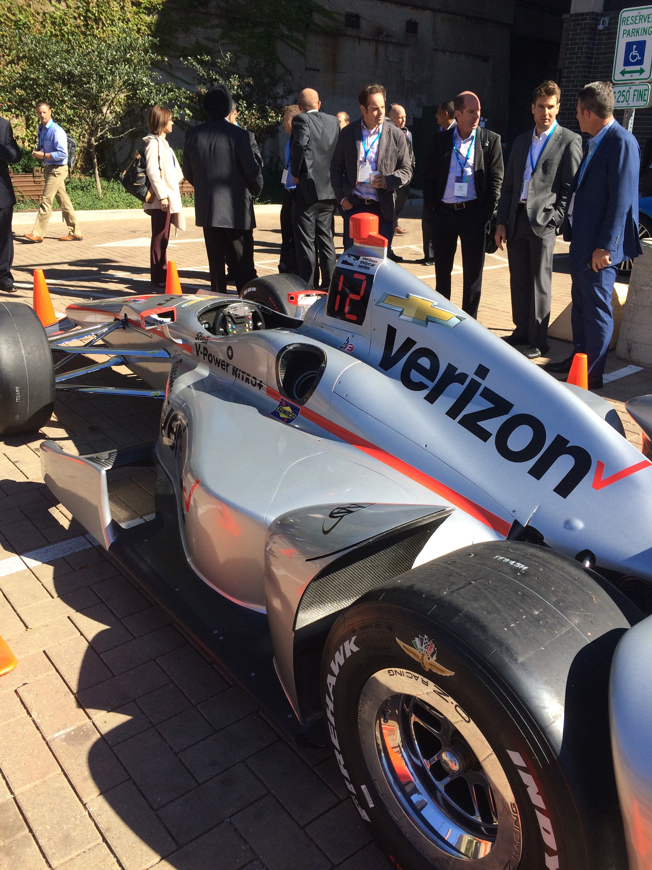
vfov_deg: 61.7
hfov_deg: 48.2
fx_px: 728
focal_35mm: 29
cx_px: 326
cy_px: 435
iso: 32
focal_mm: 4.15
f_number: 2.2
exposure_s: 1/1172
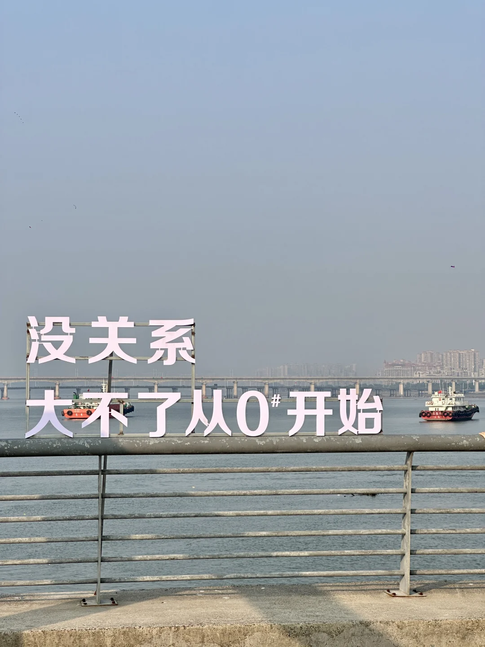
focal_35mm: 77
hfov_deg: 19.1
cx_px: 242
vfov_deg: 25.3
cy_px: 324
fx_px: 1438
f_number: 2.8
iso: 32
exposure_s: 1/615
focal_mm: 9
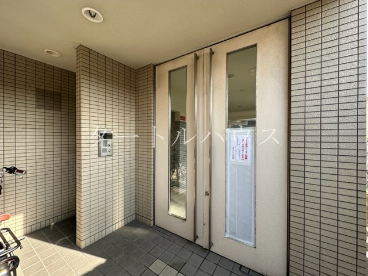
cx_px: 184
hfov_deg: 102.1
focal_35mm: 14
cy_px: 138
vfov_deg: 85.7
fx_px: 149
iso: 40
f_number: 2.2
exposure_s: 1/231
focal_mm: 2.22
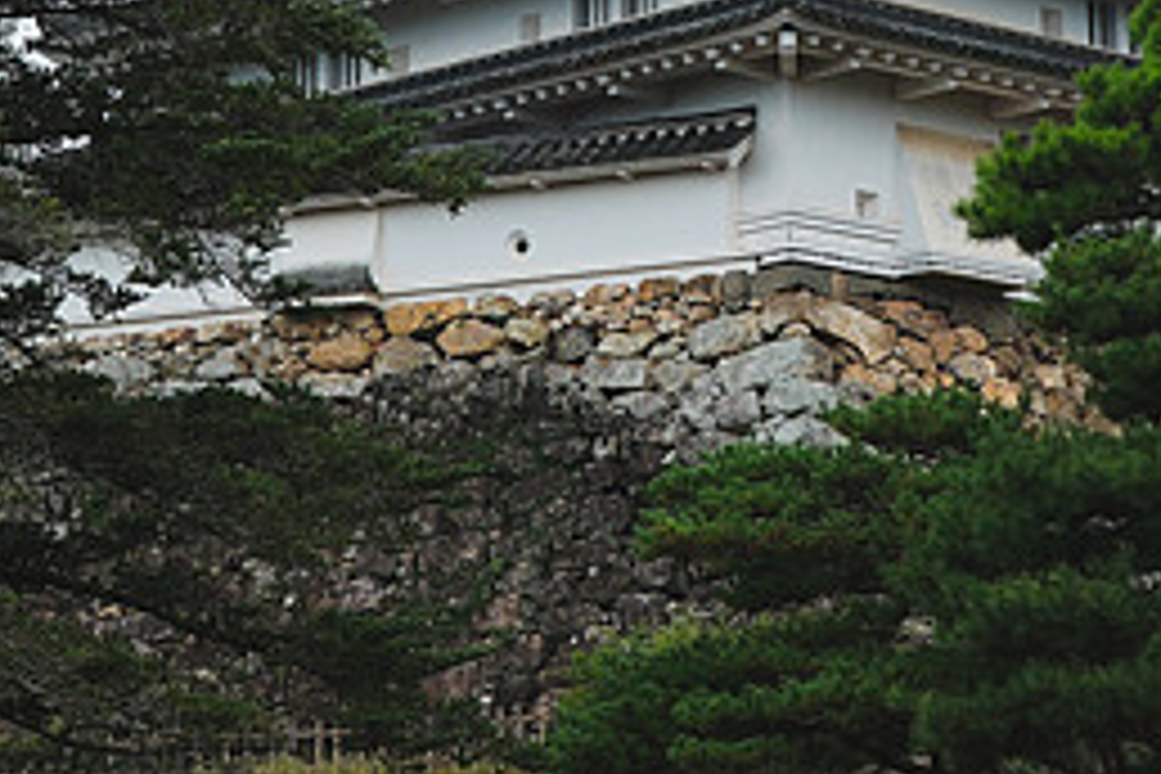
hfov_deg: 13.2
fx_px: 4998
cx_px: 860
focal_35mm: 155
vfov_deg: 8.7
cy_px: -232
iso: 125
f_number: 5.6
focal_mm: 33
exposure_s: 1/120
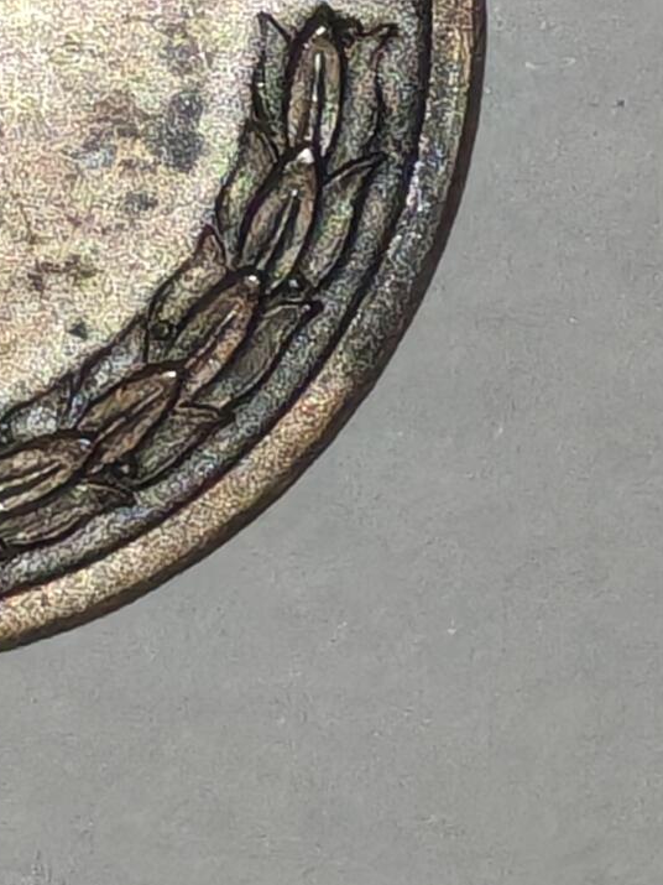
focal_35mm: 385
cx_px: -94
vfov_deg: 5.1
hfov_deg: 3.9
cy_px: -22
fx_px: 9835
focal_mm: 5.52
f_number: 1.95
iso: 250
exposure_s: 1/100
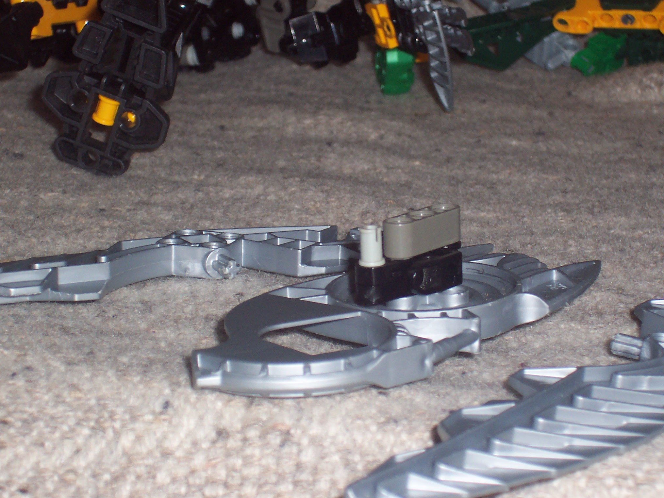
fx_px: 2129
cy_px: 249
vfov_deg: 13.3
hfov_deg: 17.7
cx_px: 332
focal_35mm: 111
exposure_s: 1/90
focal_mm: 16.8
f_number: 4.8
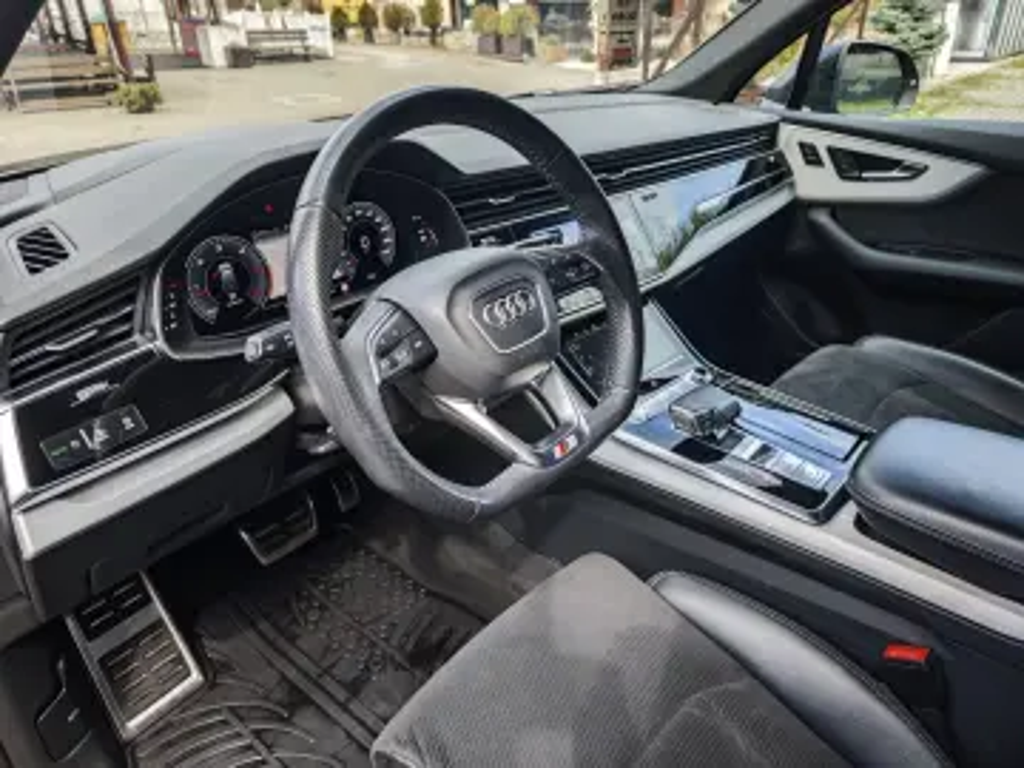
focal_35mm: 23
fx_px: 680
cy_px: 384
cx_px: 512
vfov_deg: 58.9
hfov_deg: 73.9
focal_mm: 6.55
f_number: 1.6
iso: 100
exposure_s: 1/100
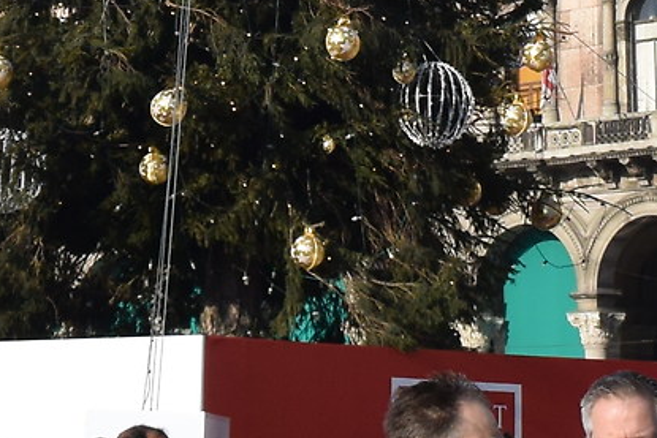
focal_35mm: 156
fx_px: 2848
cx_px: 147
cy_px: -384
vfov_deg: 8.4
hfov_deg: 13.1
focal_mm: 10
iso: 160
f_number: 4
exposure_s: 1/1000
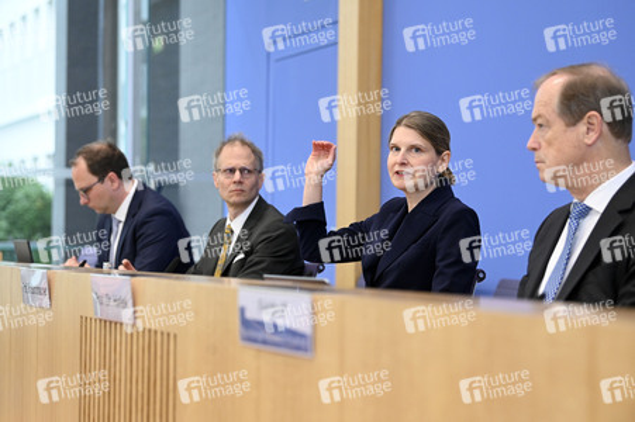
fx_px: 1516
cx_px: 318
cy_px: 211
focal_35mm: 86
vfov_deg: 15.9
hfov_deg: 23.7
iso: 4000
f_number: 4
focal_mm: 86
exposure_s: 1/1250
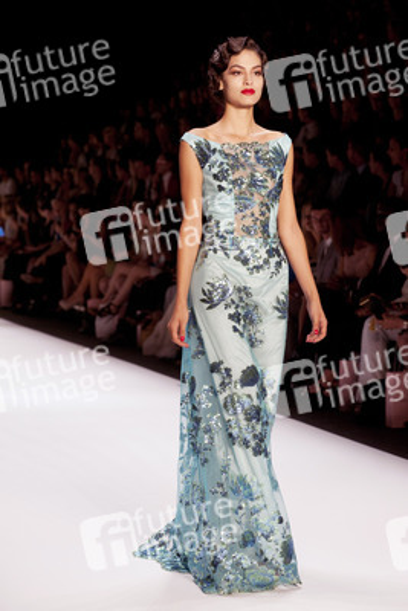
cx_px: 204
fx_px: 1902
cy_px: 306
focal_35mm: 112
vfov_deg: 18.3
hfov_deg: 12.2
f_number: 7.1
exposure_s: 1/250
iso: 1600
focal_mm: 112
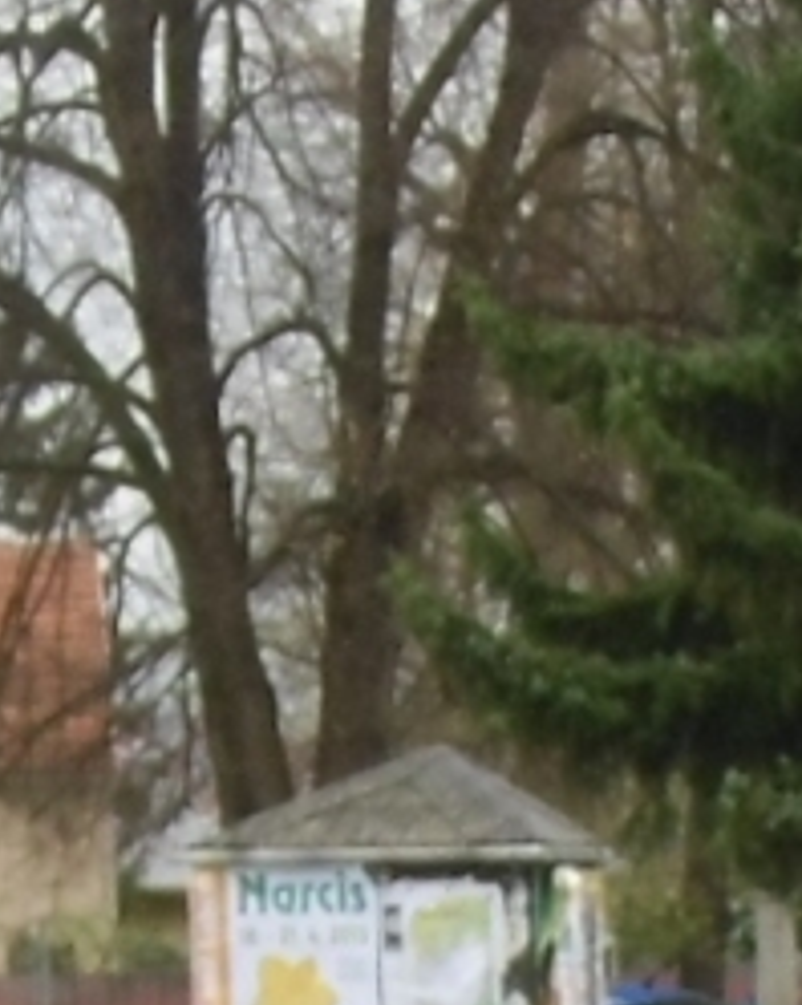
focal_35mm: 189
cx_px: 899
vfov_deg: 9.5
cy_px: 2046
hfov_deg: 8.1
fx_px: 5615
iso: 100
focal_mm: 5.36
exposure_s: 1/80
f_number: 3.5
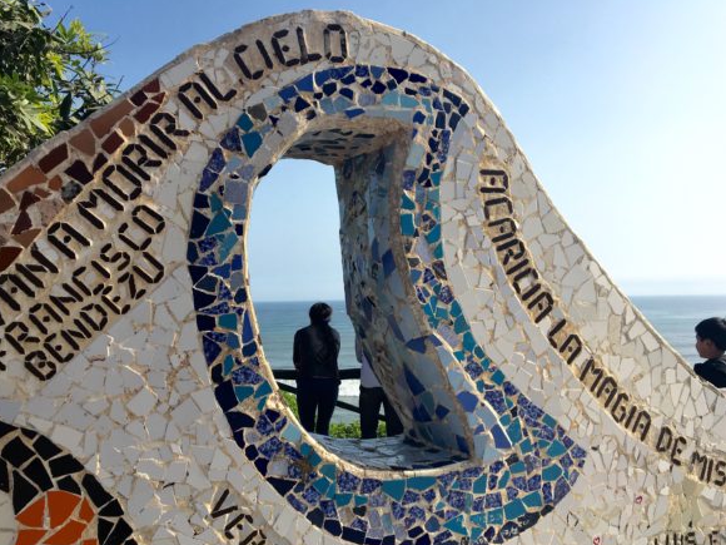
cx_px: 340
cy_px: 285
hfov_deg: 58.3
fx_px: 650
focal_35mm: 31
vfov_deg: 45.4
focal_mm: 4.15
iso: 25
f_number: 2.2
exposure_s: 1/2137
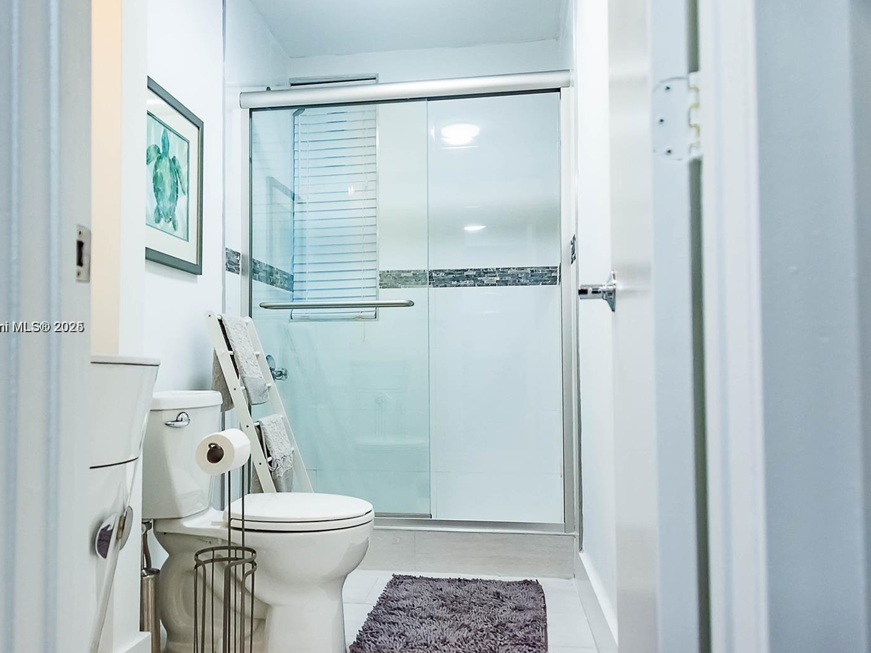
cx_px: 386
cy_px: 328
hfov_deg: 59.8
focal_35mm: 30
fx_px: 755
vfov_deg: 46.8
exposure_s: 1/60
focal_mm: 18
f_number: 4
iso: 800
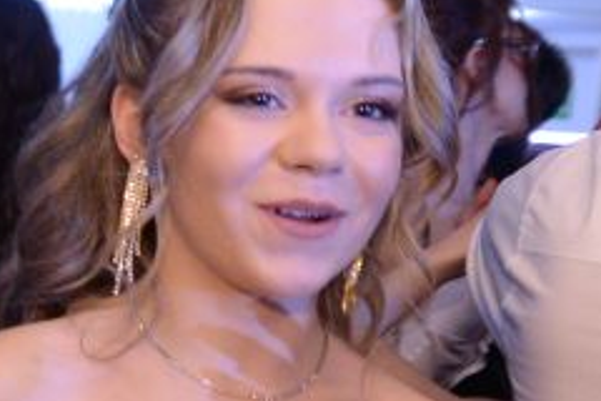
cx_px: -664
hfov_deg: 13.4
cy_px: 244
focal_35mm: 128
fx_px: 2137
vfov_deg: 10.7
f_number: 3.5
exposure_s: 1/125
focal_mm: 24
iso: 2500
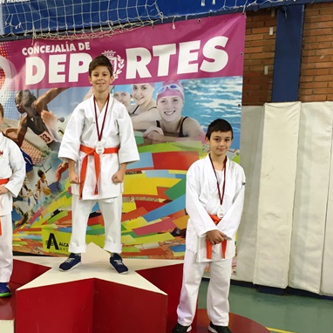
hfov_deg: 38.1
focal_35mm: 43
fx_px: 468
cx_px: 79
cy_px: 205
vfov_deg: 39.0
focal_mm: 4.15
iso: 80
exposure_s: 1/33
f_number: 2.2
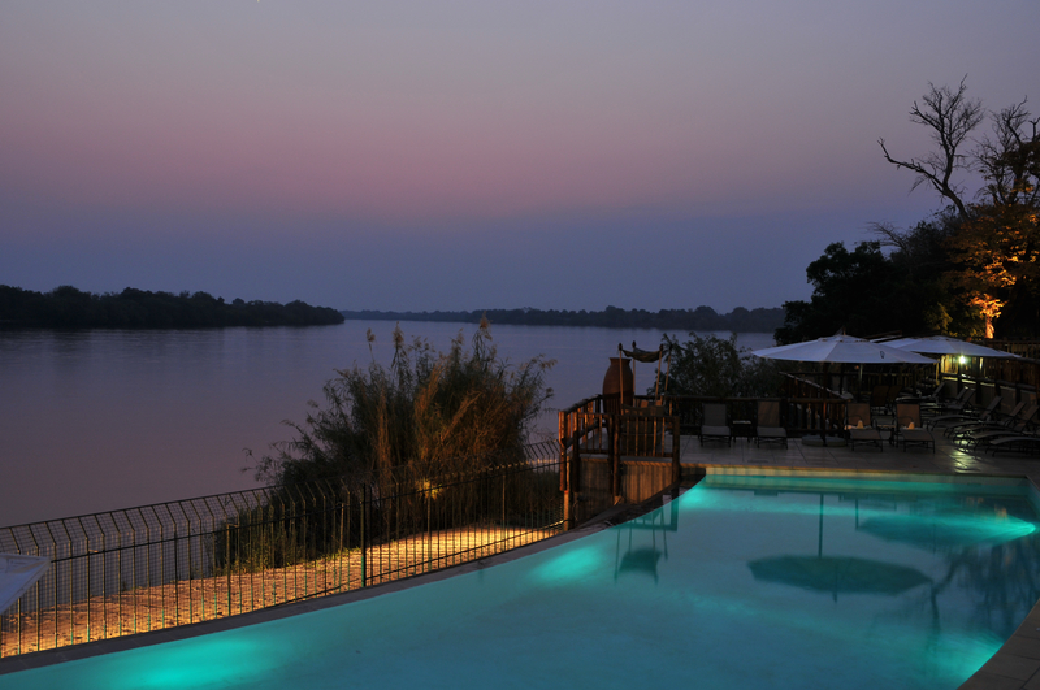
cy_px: 345
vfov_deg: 36.8
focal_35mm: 36
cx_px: 520
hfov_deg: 53.2
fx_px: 1039
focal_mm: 24
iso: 200
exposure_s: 3
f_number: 6.7
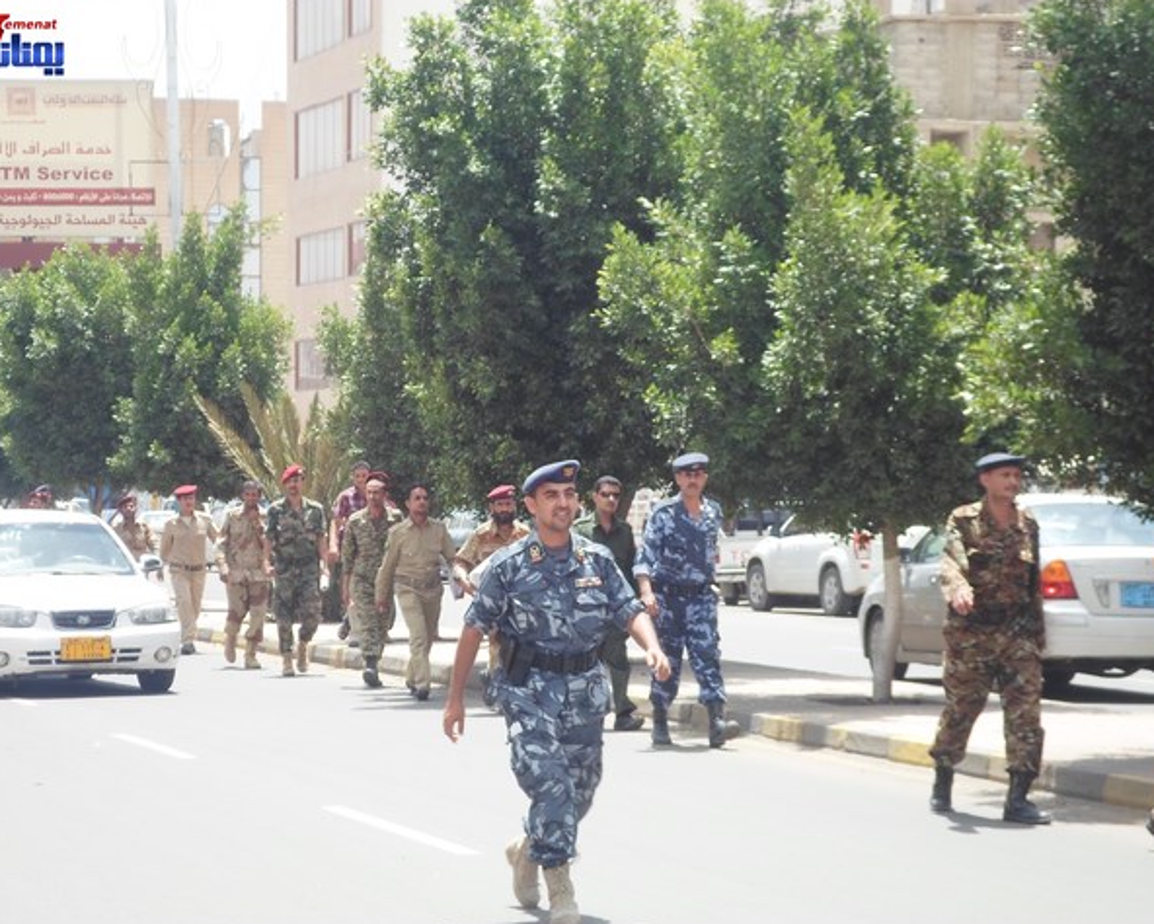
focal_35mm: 116
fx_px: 3963
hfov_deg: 16.6
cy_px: 462
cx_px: 583
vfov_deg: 13.3
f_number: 5.7
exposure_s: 1/180
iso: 80
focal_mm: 19.8
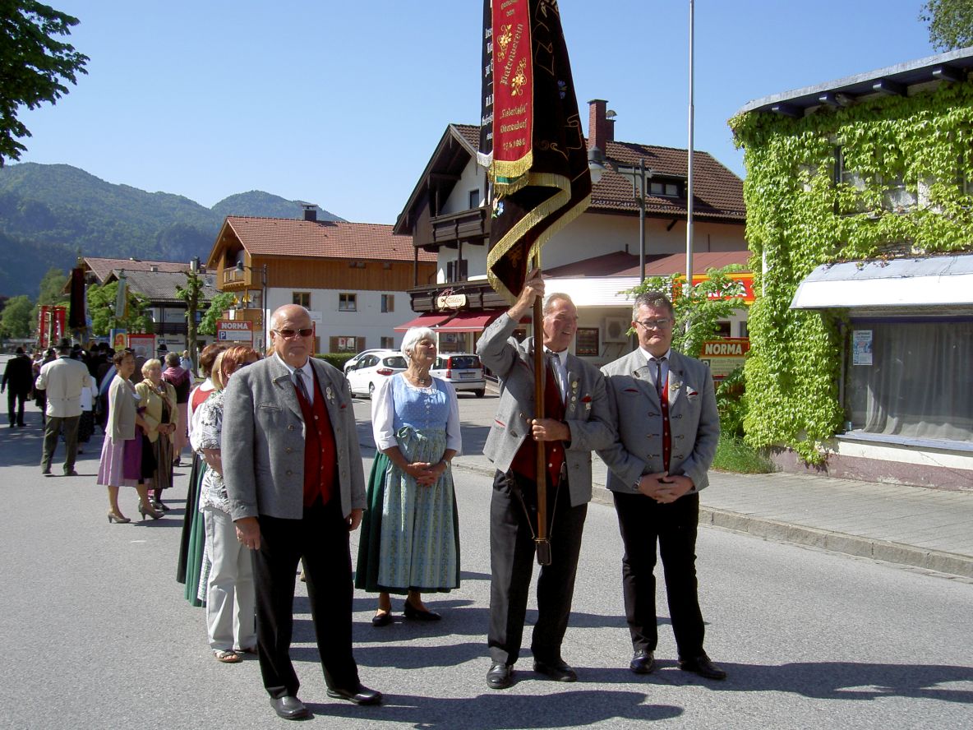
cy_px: 365
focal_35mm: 39
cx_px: 486
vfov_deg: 36.8
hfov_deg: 47.9
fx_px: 1096
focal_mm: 8
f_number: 4.7
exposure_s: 1/370
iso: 100
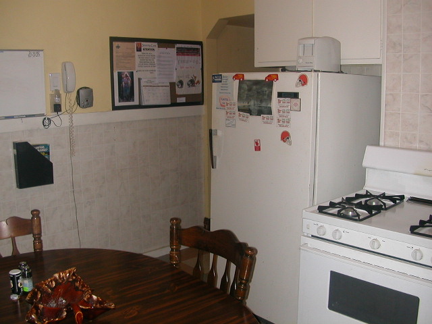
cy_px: 162
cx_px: 216
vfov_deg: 38.7
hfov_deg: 50.1
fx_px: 462
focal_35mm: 37
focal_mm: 5.6
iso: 100
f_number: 2.7
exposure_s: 1/59.9
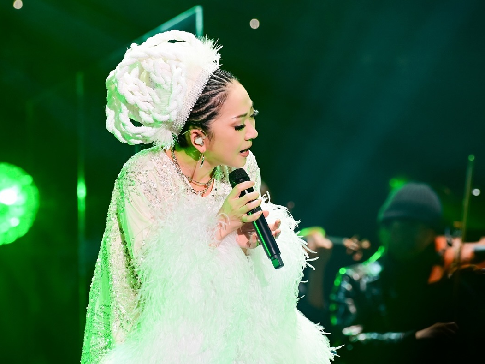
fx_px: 6907
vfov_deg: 3.0
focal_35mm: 493
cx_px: 260
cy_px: 184
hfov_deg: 4.0
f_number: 8
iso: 2500
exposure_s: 1/400
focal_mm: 450
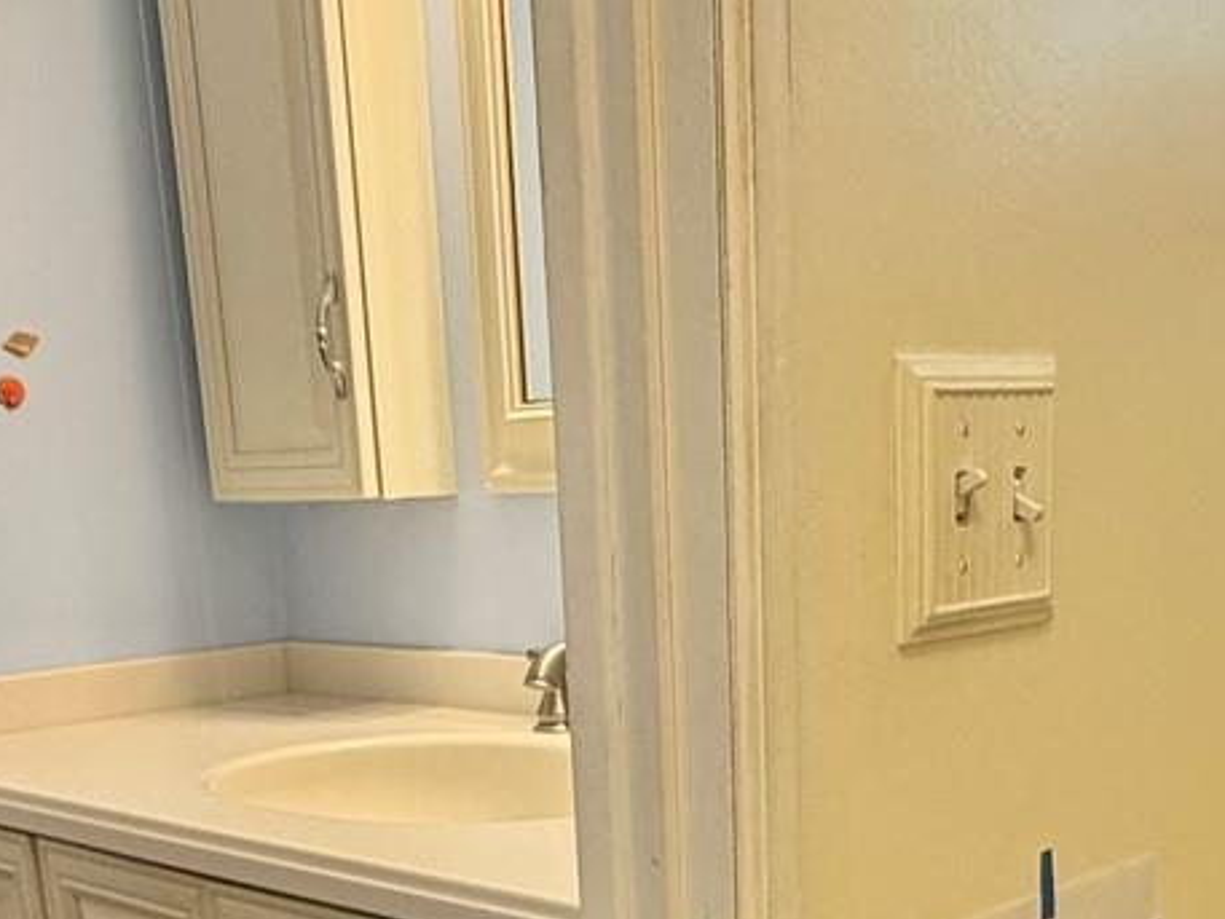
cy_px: 962
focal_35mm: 49
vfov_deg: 27.6
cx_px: 673
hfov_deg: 38.9
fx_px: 1734
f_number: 2.2
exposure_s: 1/60
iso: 160
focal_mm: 2.22
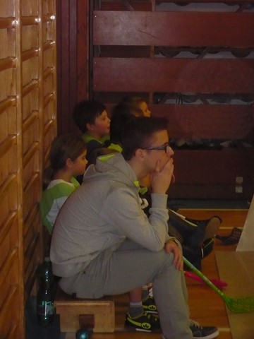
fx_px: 1027
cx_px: 127
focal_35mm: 105
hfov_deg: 14.1
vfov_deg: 18.7
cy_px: 170
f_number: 5
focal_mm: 17.4
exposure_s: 1/30
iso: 640
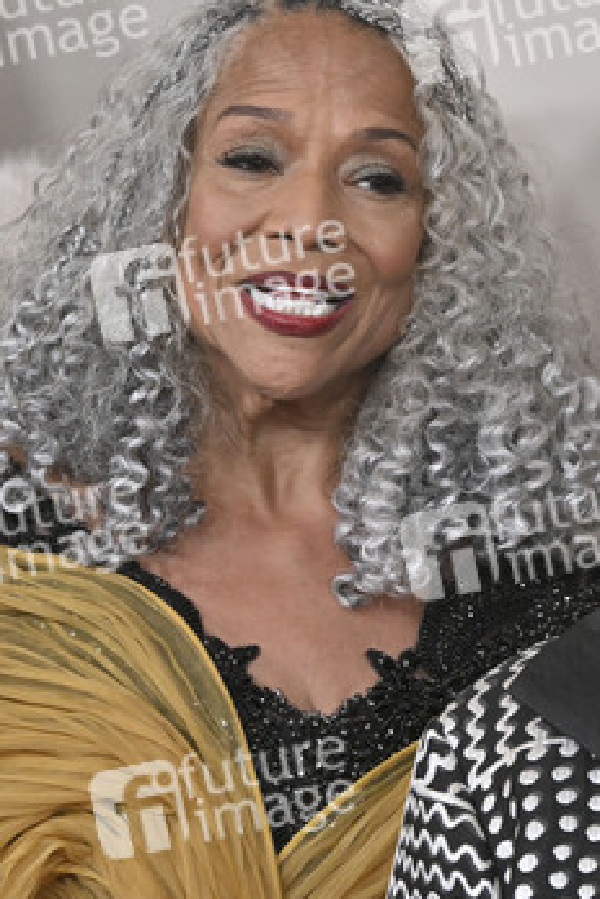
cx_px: 297
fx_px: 5800
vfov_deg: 8.9
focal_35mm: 232
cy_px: 411
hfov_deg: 5.9
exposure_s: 1/320
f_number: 5.6
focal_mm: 135
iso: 2000
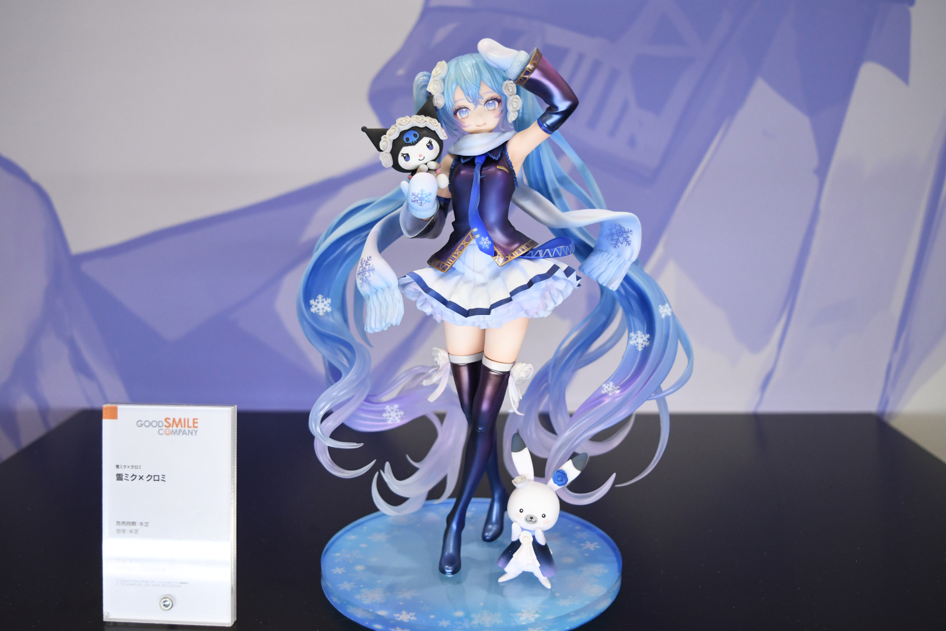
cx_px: 473
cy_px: 316
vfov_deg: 36.9
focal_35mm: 36
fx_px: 946
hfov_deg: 53.1
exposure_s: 1/640
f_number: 4
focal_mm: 24
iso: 1400
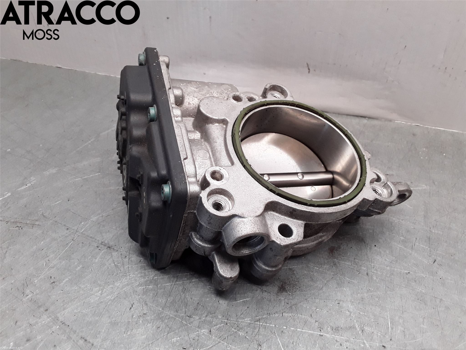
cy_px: 175
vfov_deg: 49.7
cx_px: 233
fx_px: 377
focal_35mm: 28
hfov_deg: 63.4
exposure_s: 1/105
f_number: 1.9
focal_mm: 2.91
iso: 100
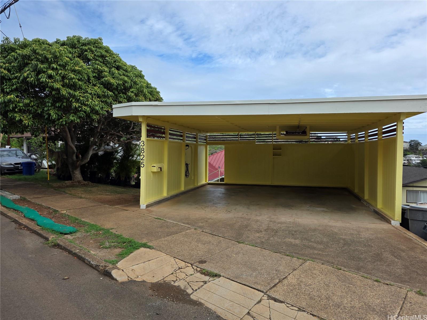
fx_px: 284
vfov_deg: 58.9
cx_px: 214
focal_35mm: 23
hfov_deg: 73.9
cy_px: 160
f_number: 1.7
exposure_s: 1/5153
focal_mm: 6.25
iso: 80
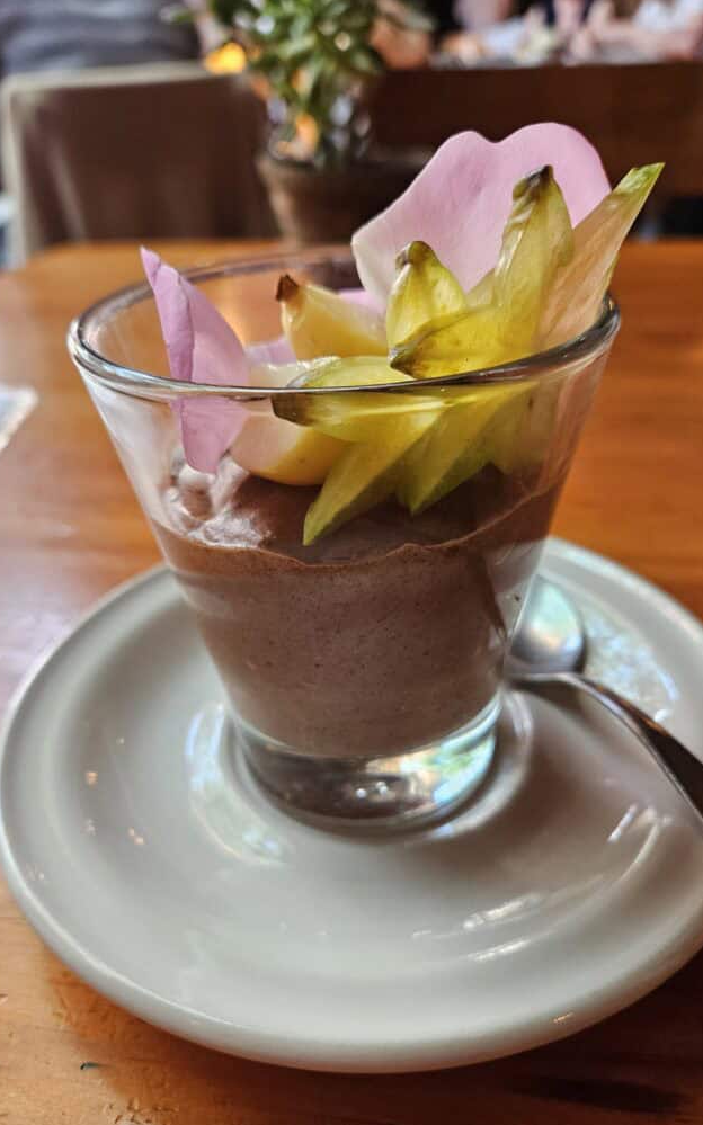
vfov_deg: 72.5
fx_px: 767
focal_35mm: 25
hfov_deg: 49.2
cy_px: 574
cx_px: 368
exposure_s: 1/120
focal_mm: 5.4
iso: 200
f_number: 1.8
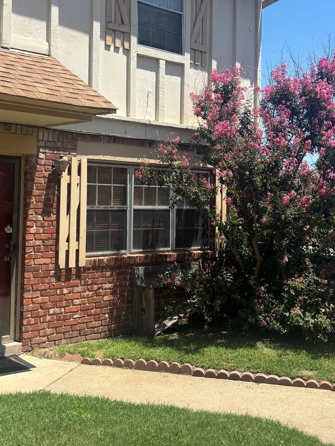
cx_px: 143
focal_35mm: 45
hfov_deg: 32.1
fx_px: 581
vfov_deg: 41.8
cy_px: 166
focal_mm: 5.96
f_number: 1.6
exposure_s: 1/2639
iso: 50
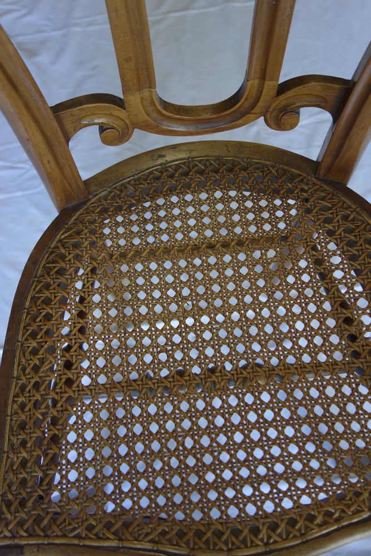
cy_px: 278
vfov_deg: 65.5
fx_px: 433
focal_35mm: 28
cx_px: 186
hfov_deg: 46.4
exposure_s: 1/100
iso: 125
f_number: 2
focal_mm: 10.4
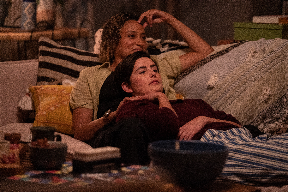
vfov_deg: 9.9
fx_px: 1104
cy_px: 96
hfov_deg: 14.9
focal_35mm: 138
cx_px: 144
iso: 10000
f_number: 2.8
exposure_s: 1/100
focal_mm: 138
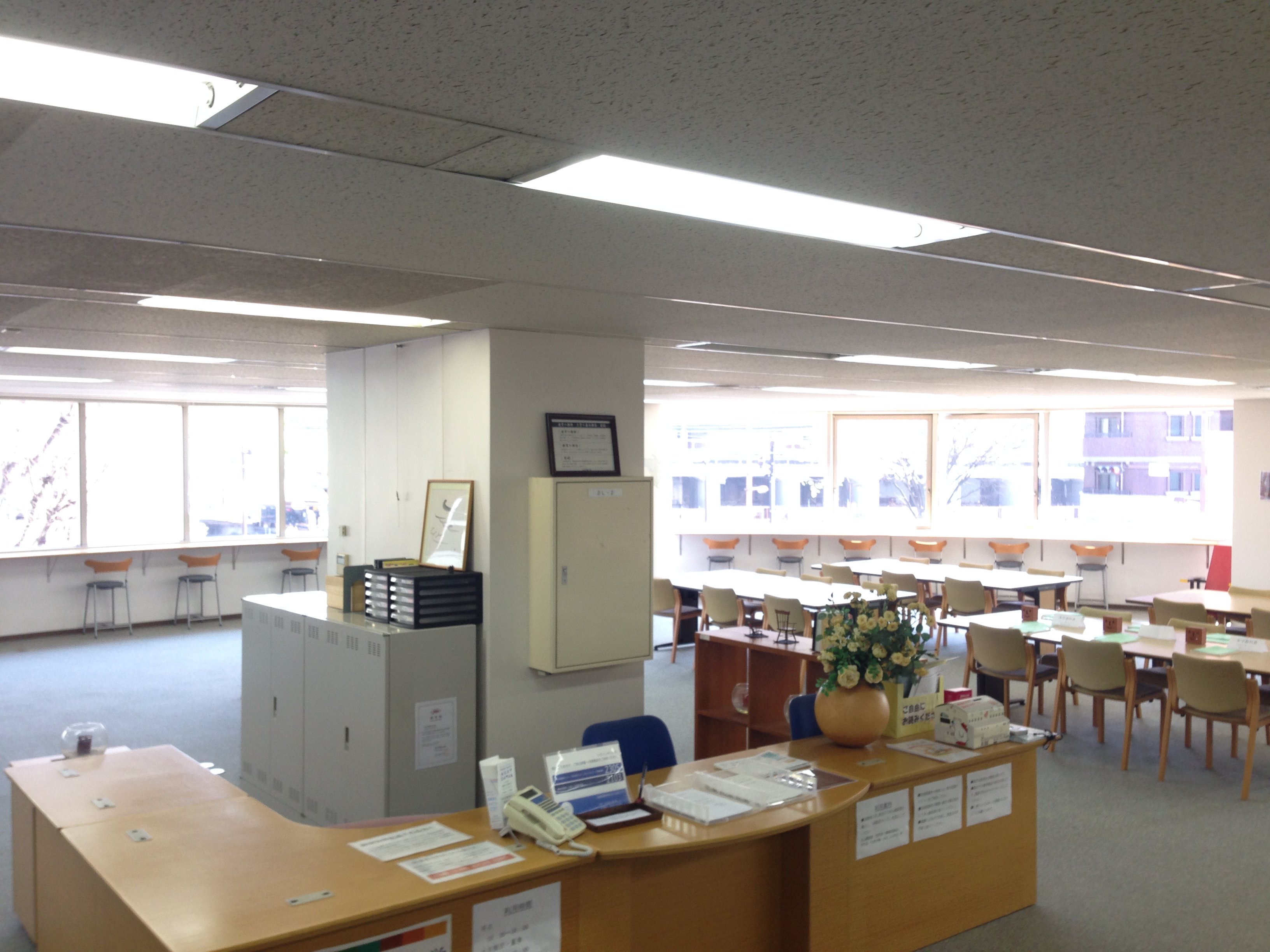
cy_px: 476
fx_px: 1211
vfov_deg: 42.9
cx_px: 635
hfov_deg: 55.4
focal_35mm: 33
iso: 50
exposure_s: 1/30
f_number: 2.4
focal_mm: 4.12
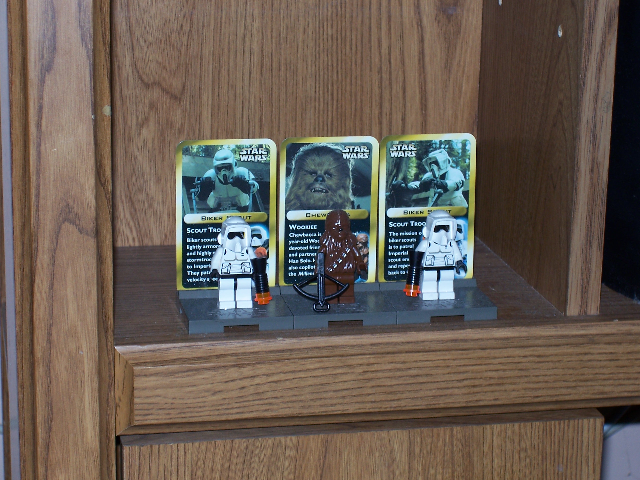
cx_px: 320
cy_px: 240
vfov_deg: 14.5
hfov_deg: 19.3
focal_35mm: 102
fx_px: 1886
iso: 80
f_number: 4.6
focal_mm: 16.8
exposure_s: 1/90
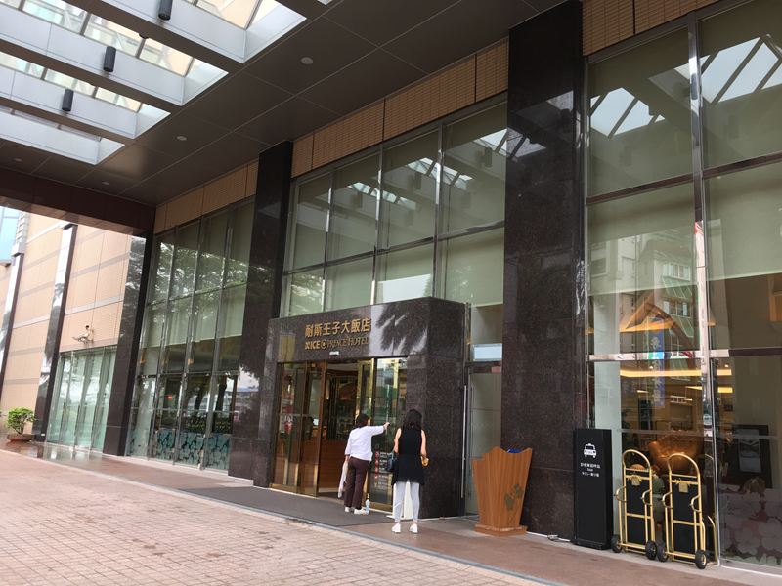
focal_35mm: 29
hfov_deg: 61.7
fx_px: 655
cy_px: 293
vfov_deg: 48.2
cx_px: 391
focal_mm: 4.15
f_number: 2.2
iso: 40
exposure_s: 1/120
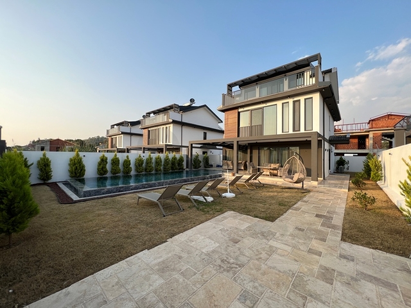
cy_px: 154
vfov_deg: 89.9
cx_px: 206
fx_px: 154
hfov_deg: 106.2
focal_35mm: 13
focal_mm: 1.57
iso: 32
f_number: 1.8
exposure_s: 1/541
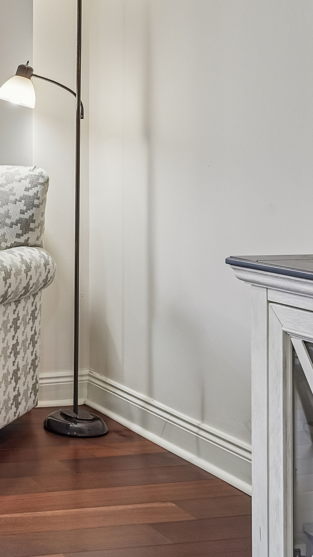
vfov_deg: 36.2
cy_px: 184
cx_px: -201
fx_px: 841
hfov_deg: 18.0
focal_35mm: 57
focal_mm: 25
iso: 400
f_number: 8
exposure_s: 1/20
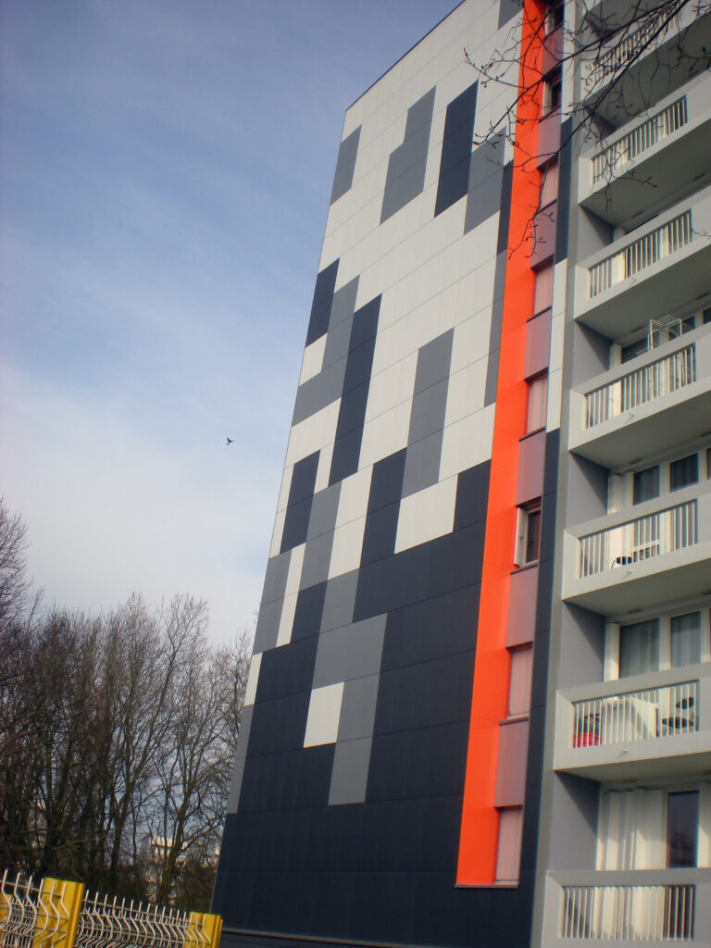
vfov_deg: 49.0
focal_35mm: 38
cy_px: 474
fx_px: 1041
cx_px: 356
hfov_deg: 37.7
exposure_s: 1/353
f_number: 4.6
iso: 64
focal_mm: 6.3
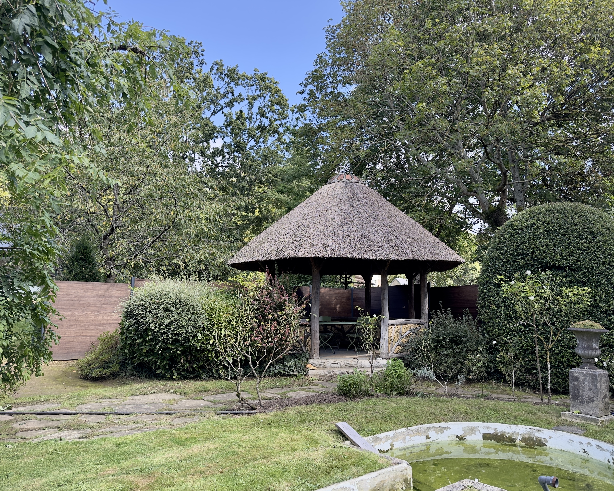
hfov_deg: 65.9
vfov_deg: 54.9
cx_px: 337
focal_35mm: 26
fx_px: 472
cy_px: 253
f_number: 1.78
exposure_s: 1/474
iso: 80
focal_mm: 6.76
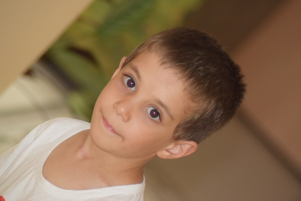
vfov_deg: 6.1
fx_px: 1881
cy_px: 100
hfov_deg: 9.1
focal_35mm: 225
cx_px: 150
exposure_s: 1/60
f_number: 4.2
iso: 3200
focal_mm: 150
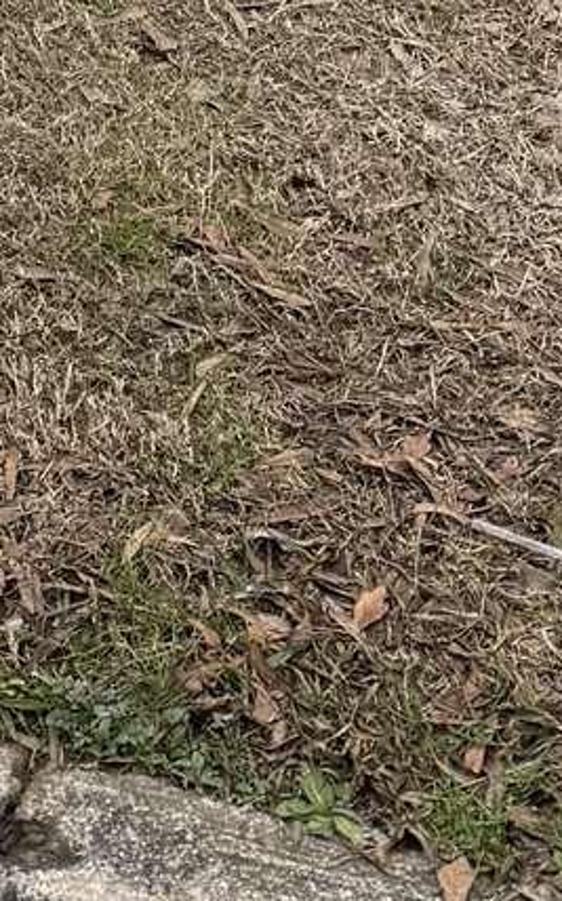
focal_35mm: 137
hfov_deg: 9.3
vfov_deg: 11.7
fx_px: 3362
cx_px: -303
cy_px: -1434
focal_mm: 6.76
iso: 80
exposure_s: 1/488
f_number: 1.78
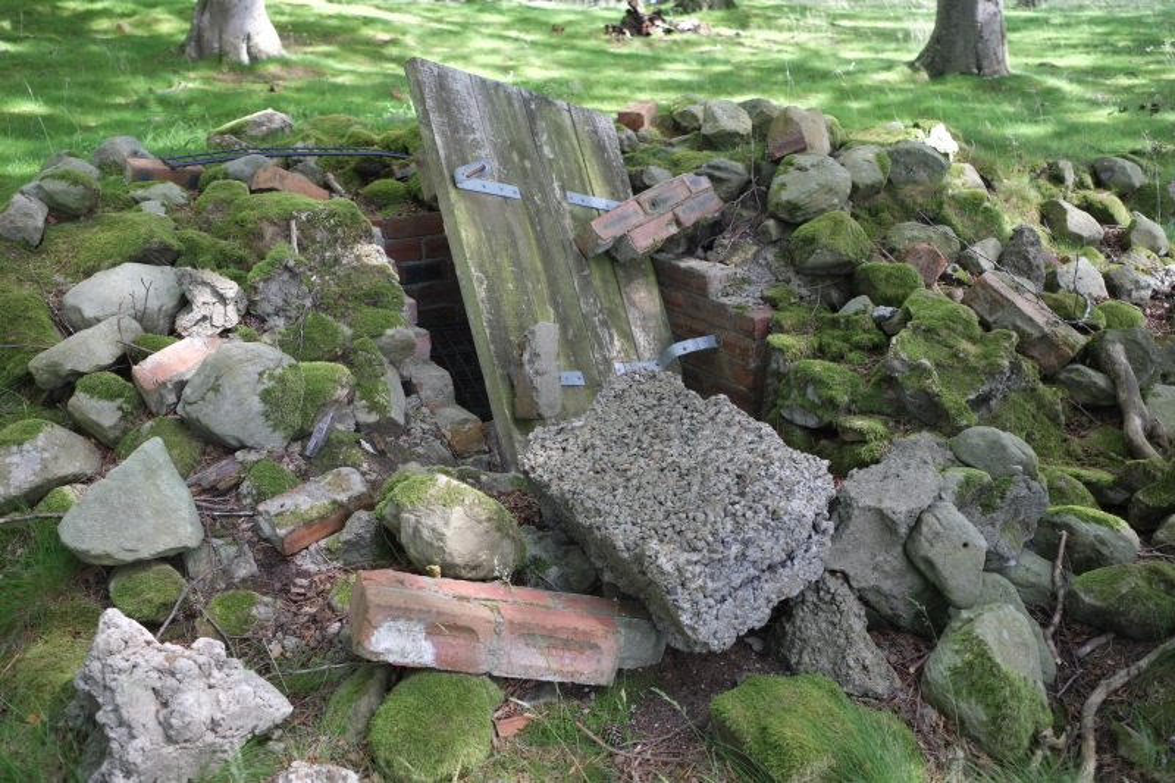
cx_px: 588
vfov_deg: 37.8
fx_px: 1142
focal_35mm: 35
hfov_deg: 54.4
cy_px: 392
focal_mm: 23
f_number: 2.8
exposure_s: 1/125
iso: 200
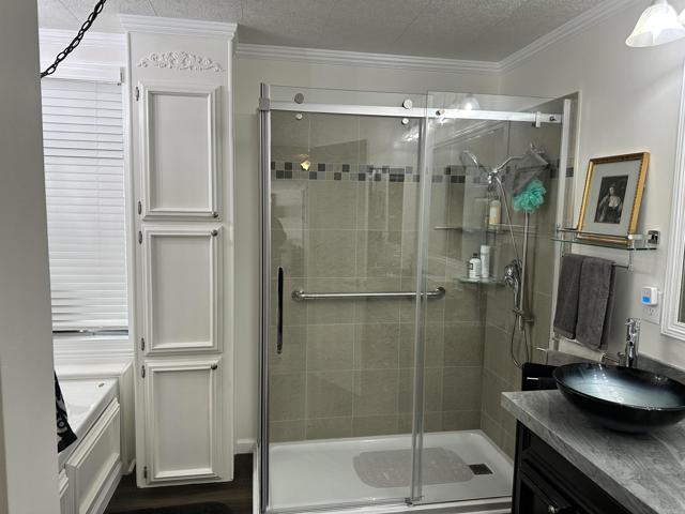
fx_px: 475
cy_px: 257
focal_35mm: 24
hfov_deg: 71.6
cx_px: 342
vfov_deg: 56.8
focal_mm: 6.86
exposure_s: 1/120
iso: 160
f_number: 1.78
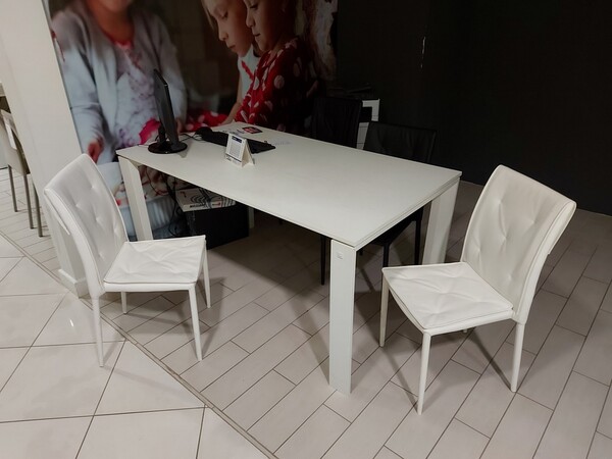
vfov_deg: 56.8
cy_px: 230
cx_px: 306
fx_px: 424
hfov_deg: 71.6
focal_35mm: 24
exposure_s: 1/24
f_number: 1.8
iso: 250
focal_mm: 5.23
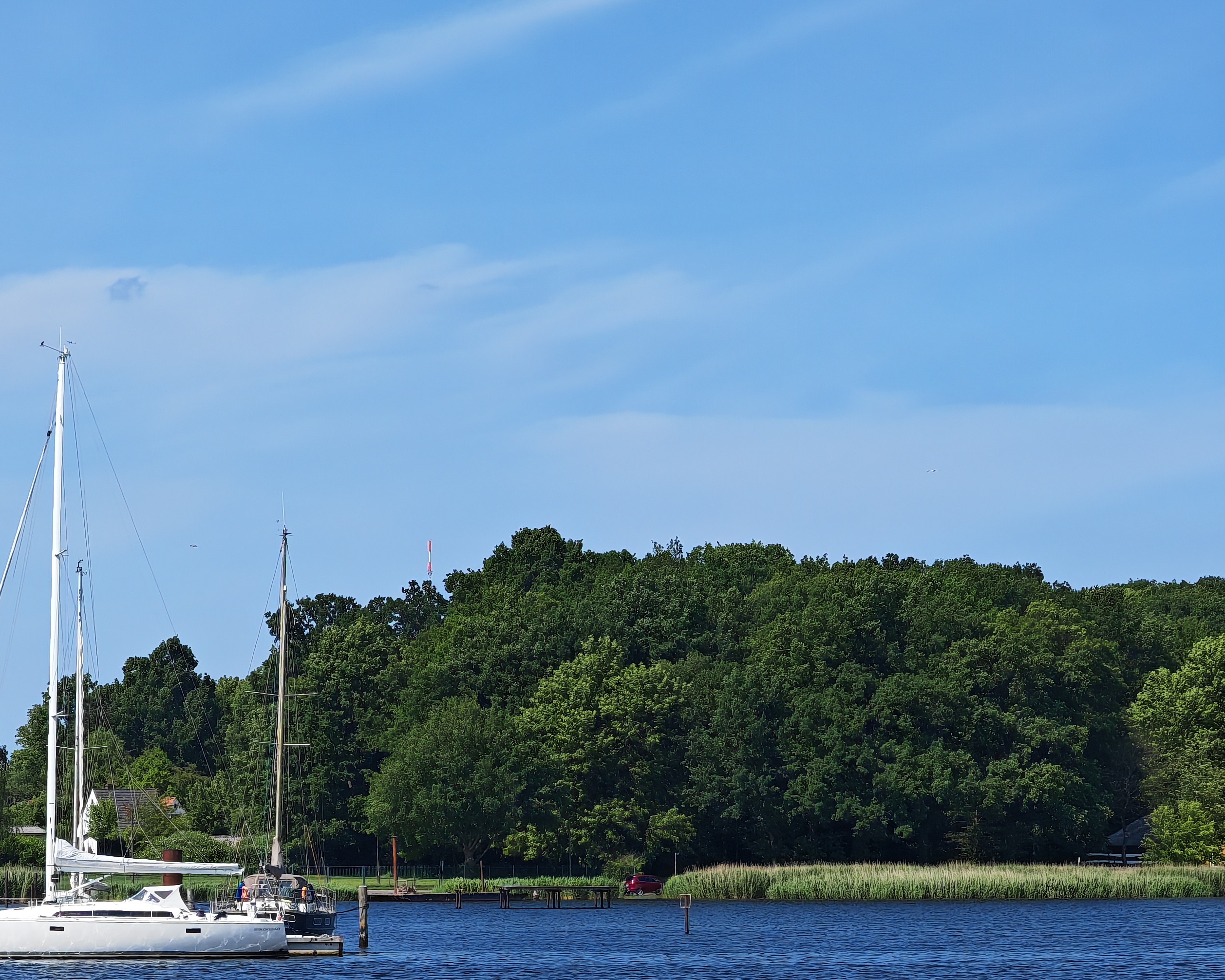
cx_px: 240
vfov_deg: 10.2
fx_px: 5475
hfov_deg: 12.7
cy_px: 694
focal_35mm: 151
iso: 50
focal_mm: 14.92
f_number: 3
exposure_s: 1/810
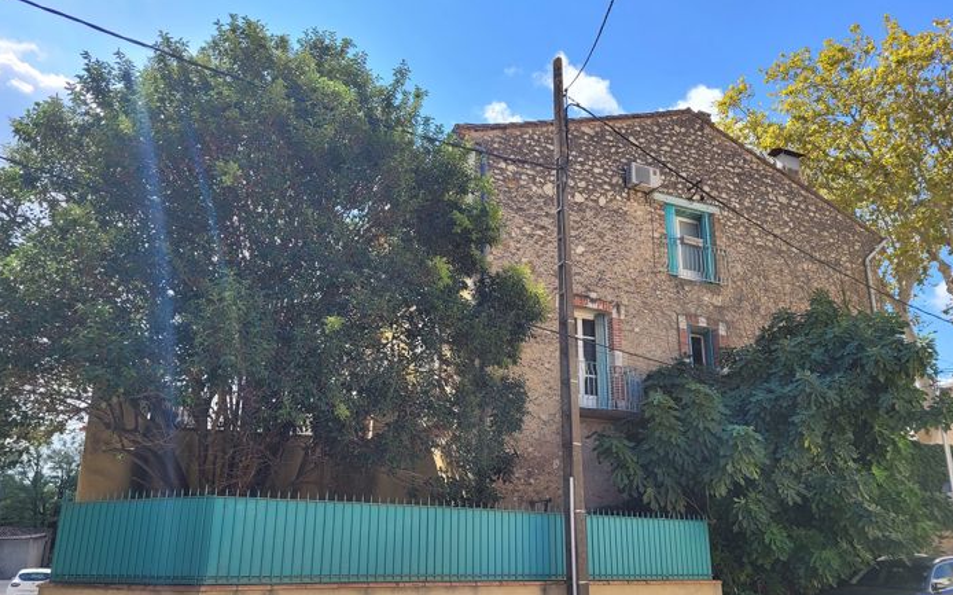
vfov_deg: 44.3
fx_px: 727
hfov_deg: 66.5
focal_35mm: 28
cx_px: 481
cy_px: 355
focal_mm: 5.4
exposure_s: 1/1395
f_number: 1.8
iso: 40
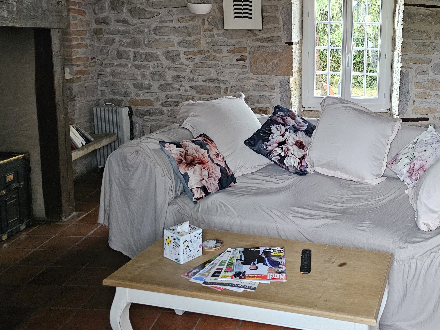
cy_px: 99
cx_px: 339
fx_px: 483
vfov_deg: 37.2
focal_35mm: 38
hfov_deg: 46.9
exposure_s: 1/100
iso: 640
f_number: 1.7
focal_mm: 6.3
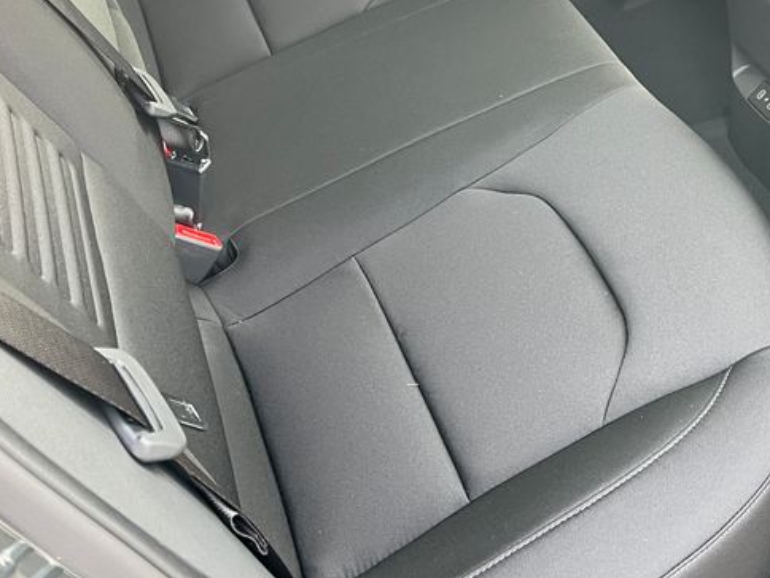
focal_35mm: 55
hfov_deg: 33.3
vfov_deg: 25.2
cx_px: 675
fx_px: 1223
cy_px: -5
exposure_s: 1/89
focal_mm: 5.1
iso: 125
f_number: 1.6
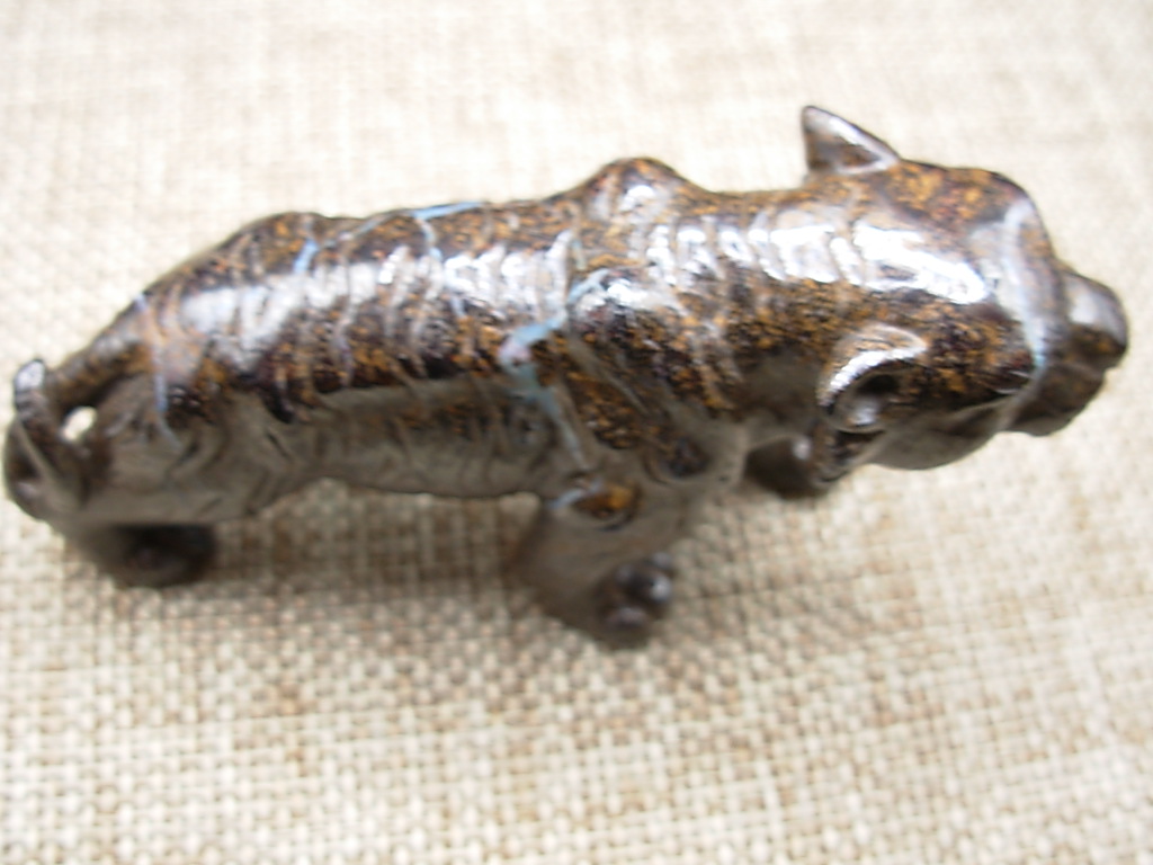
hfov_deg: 49.0
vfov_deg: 37.7
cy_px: 432
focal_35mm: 38
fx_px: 1266
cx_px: 576
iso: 50
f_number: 2.9
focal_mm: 6.3
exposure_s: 1/15.5
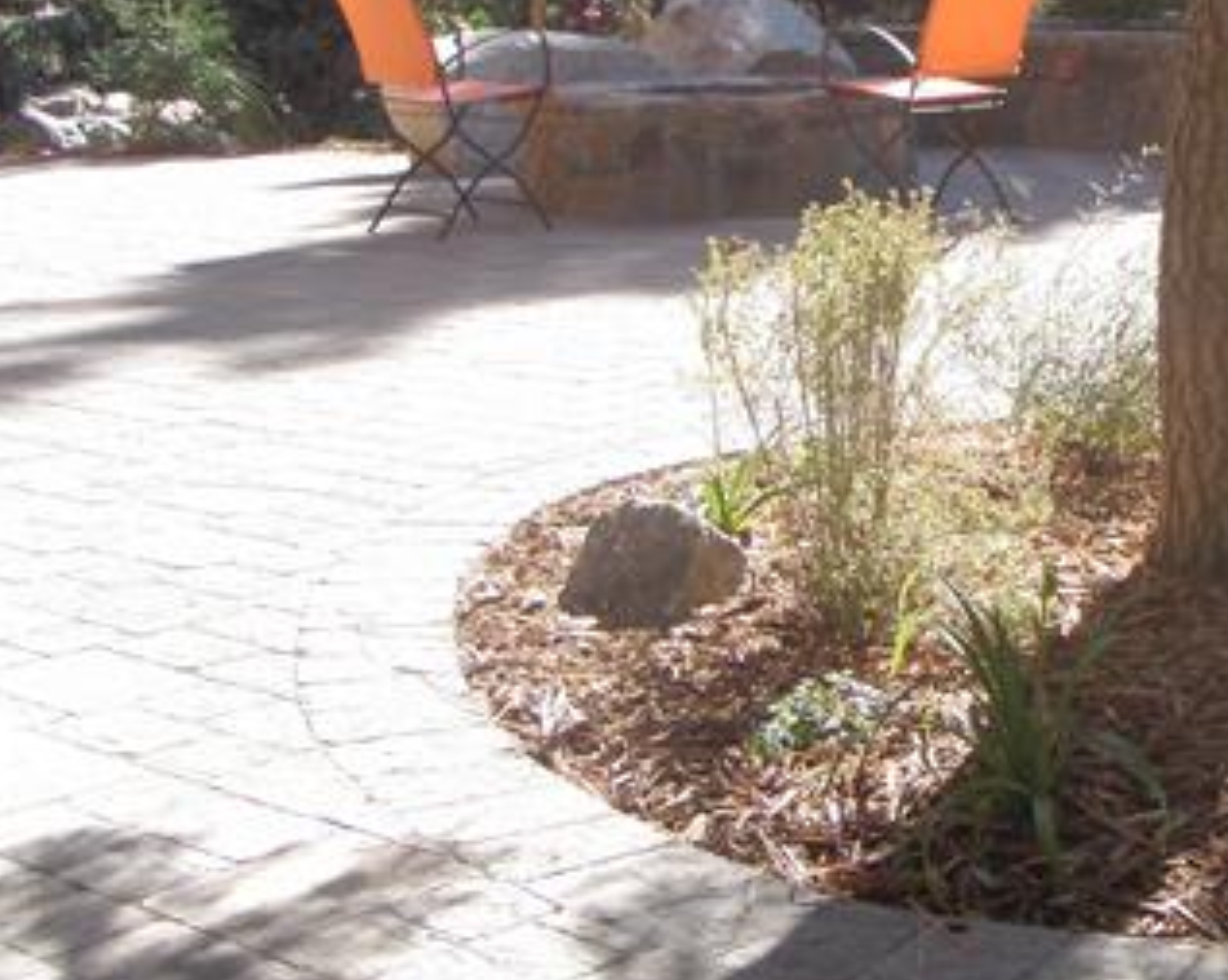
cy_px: 360
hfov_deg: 24.7
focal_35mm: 75
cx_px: 1104
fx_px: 2723
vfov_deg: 20.4
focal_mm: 6.7
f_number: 3.5
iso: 80
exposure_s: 1/400
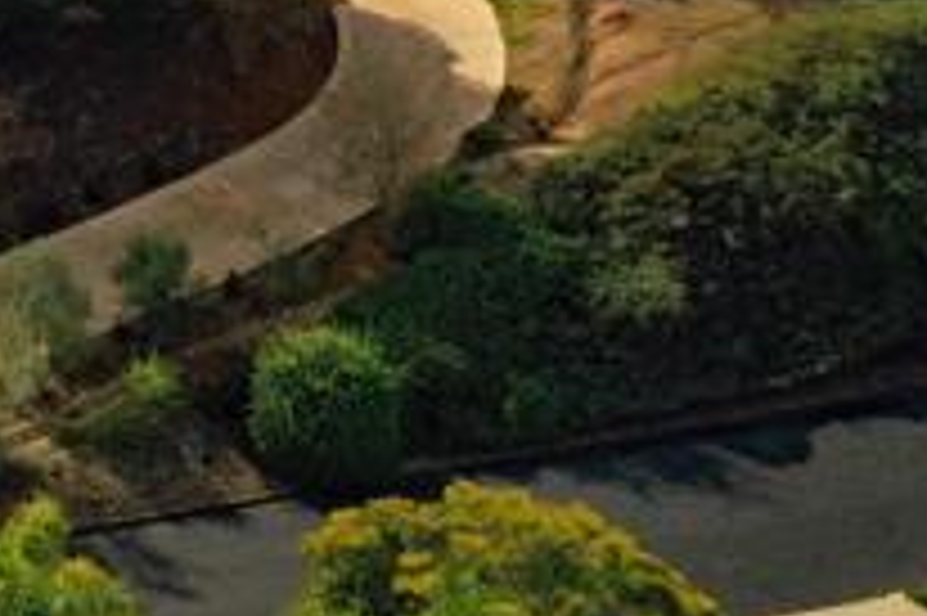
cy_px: -286
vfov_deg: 14.7
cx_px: -454
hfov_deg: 20.2
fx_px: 2238
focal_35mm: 87
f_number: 5.6
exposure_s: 1/320
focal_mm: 10.26
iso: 1600
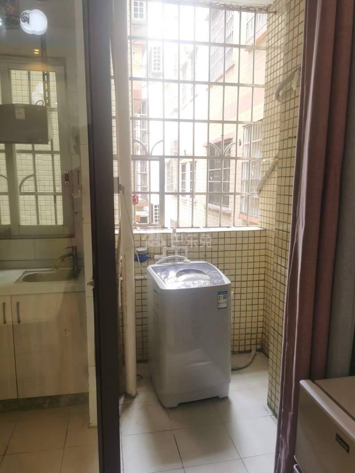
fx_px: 369
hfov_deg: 51.3
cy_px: 236
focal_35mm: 27
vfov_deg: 65.3
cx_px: 178
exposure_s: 1/50
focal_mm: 5.56
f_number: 1.6
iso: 100
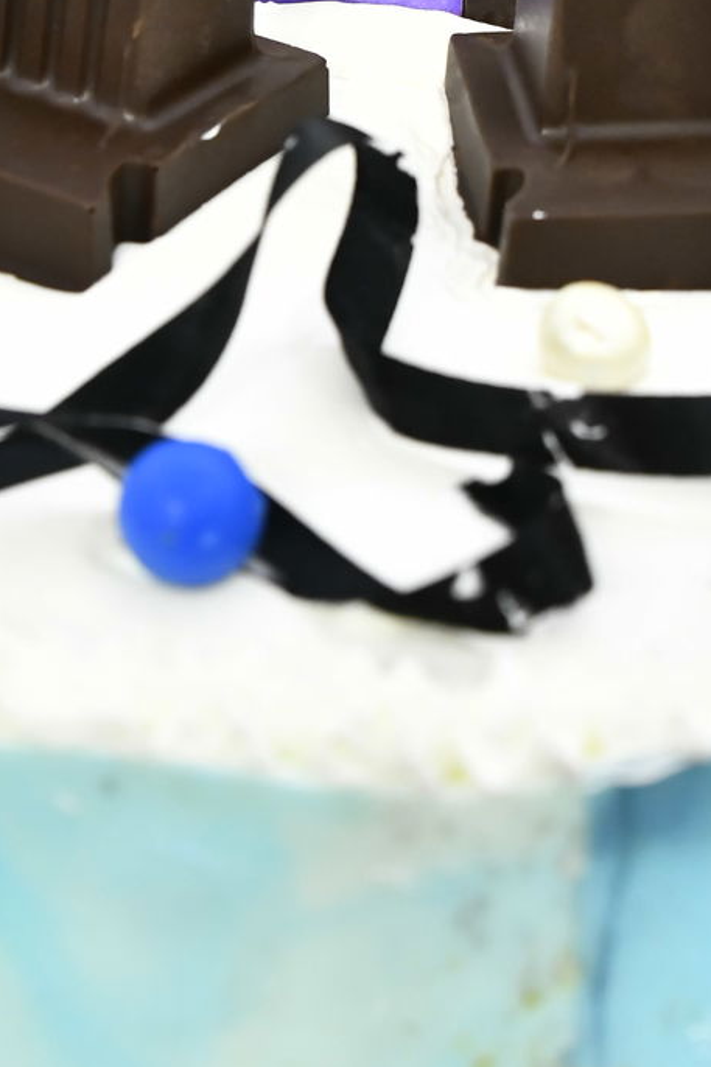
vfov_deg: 20.3
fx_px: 2904
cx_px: 314
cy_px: 68
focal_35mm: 98
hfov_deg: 14.0
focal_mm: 32
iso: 2000
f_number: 5
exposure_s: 1/160
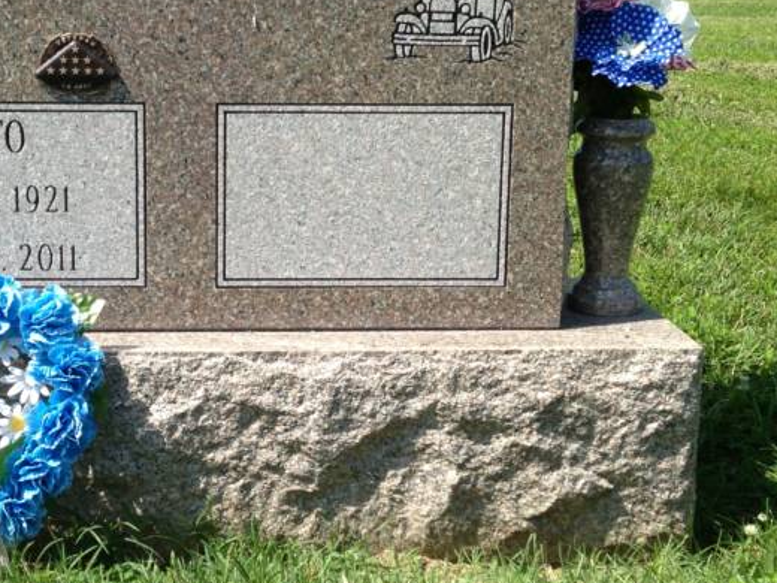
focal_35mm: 65
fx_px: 1459
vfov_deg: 22.5
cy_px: 199
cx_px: 251
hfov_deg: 29.6
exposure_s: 1/1106
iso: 50
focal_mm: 4.13
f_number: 2.4
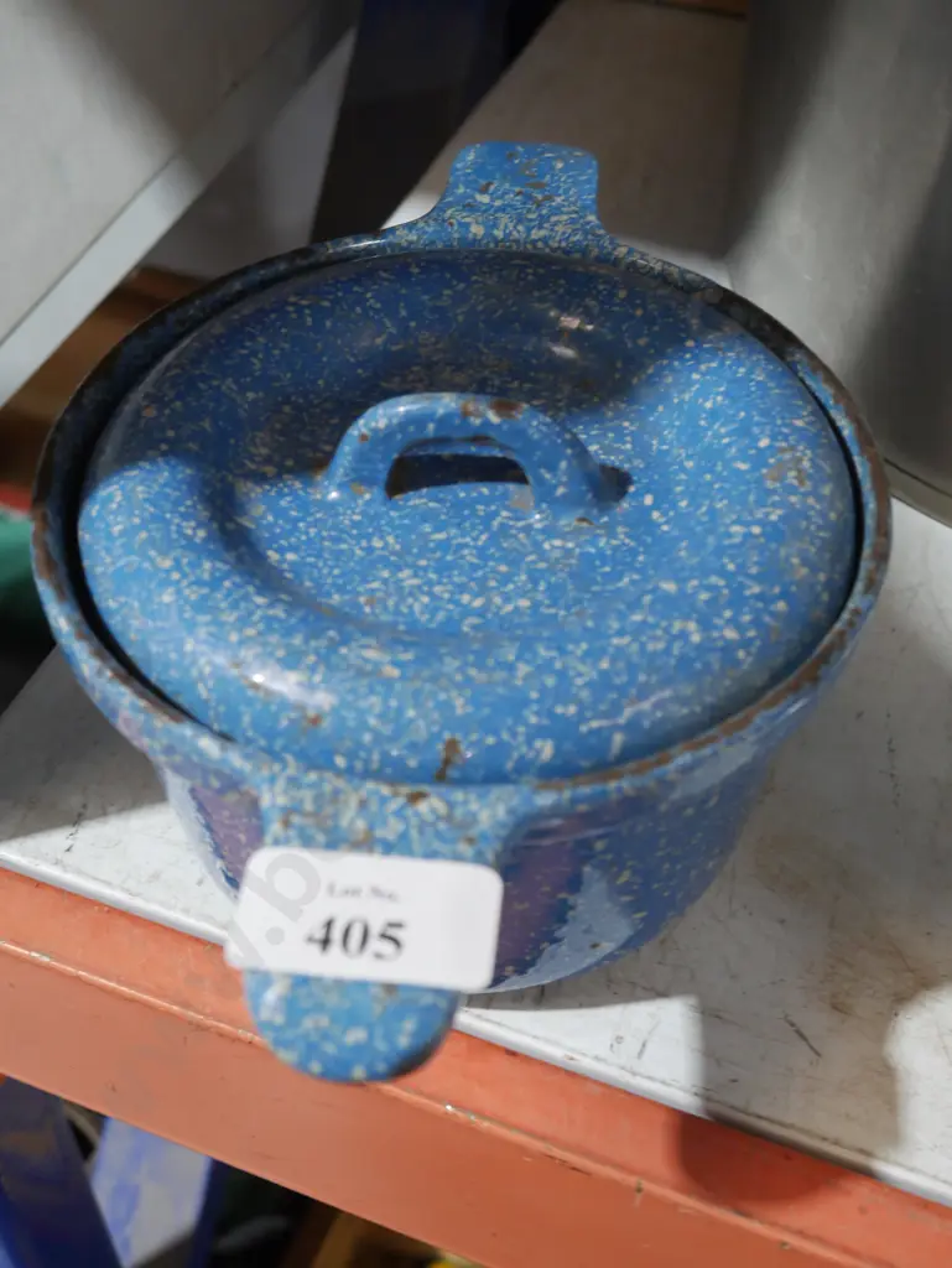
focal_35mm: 46
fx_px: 1685
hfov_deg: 31.5
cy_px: 634
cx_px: 476
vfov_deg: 41.2
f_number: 5.1
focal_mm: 23
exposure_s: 1/60
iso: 1600
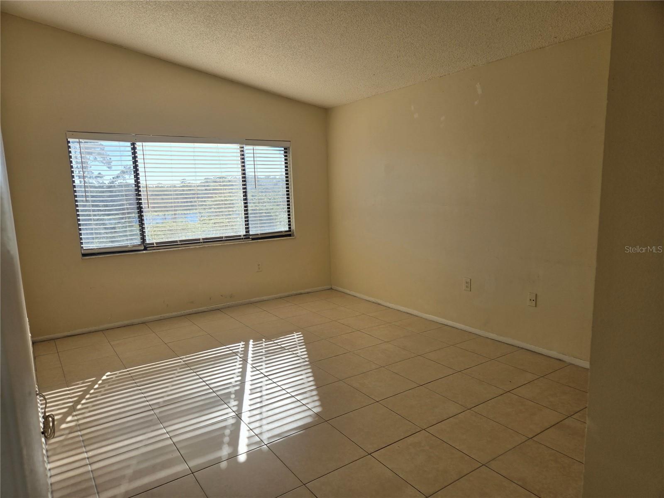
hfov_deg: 73.9
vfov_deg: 58.9
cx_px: 332
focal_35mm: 23
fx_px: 441
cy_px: 249
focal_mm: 5.4
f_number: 1.8
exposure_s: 1/730
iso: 25
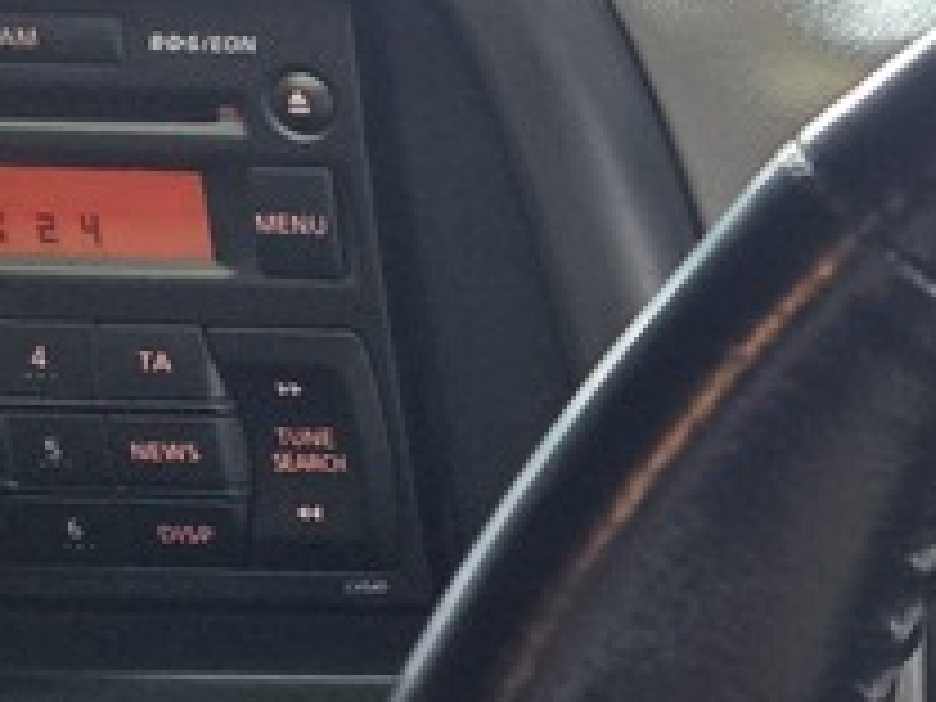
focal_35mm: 113
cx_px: 2187
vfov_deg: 12.8
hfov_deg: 13.3
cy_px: 842
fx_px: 3055
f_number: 1.7
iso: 250
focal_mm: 6.25
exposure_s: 1/100
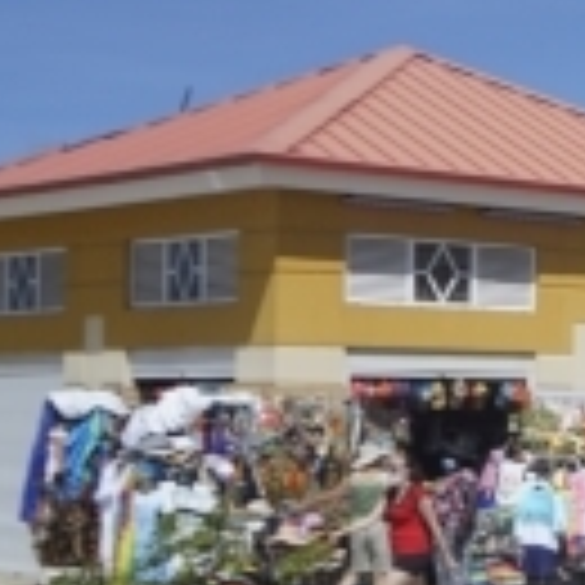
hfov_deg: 13.8
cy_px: 400
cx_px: 1116
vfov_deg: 15.8
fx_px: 2103
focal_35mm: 110
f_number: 4.5
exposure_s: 1/2000
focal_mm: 28
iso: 100
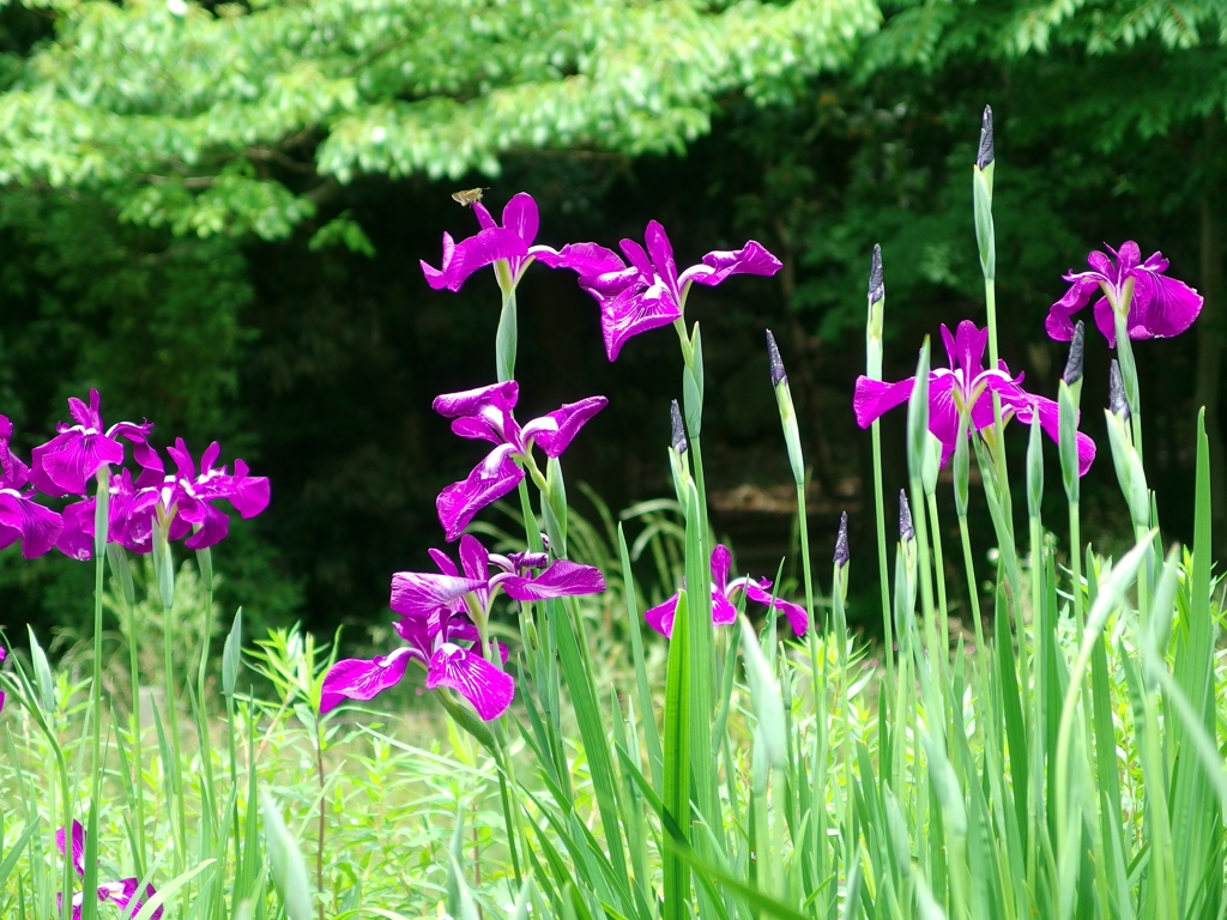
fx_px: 3970
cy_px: 460
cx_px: 614
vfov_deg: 13.2
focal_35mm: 112
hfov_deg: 17.6
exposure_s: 1/400
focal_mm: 24
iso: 100
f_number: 2.5
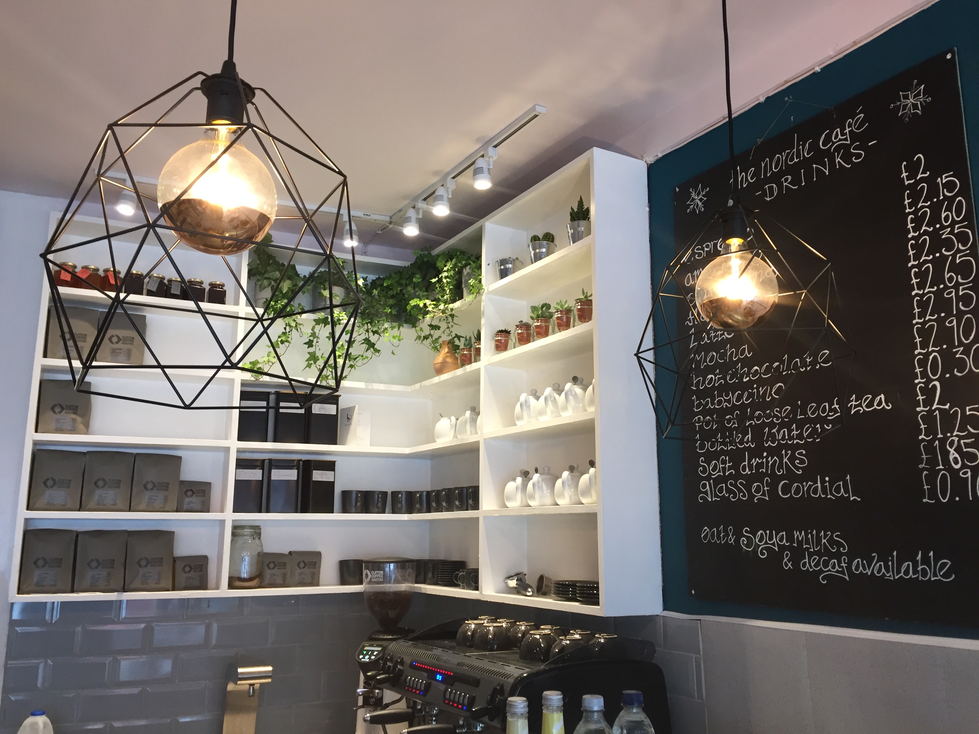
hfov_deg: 61.7
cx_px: 490
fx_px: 820
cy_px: 367
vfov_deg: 48.2
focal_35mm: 29
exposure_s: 1/33
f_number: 2.2
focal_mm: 4.15
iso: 50
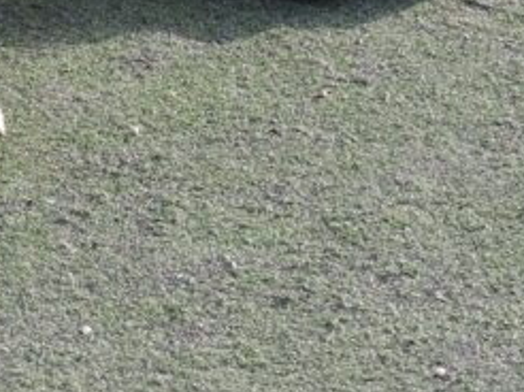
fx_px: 3463
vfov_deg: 6.3
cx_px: -337
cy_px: -352
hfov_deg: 8.4
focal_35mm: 229
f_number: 4
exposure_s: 1/125
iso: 100
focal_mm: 9.9
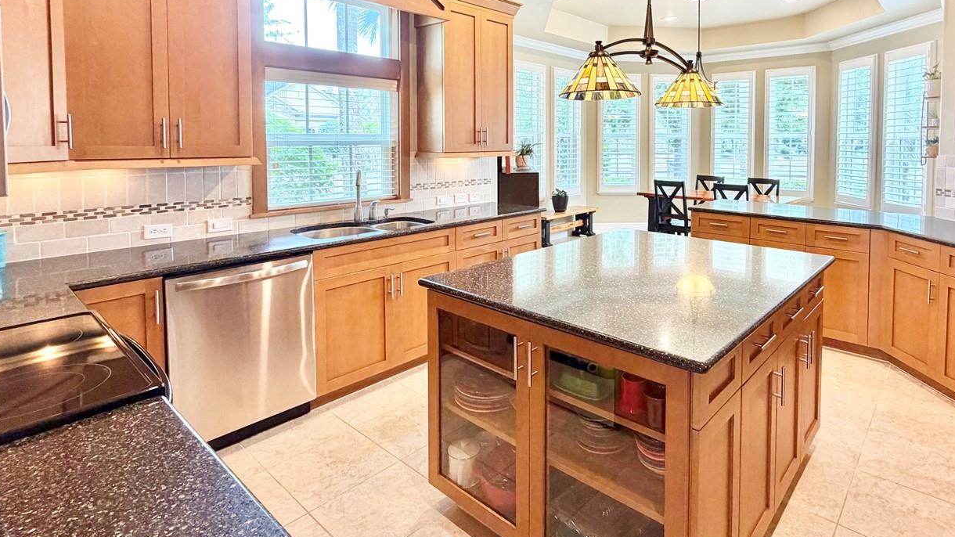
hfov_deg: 85.6
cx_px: 571
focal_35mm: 20
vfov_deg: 54.2
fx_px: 506
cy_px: 160
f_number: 2.2
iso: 160
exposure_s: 1/60
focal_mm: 2.22
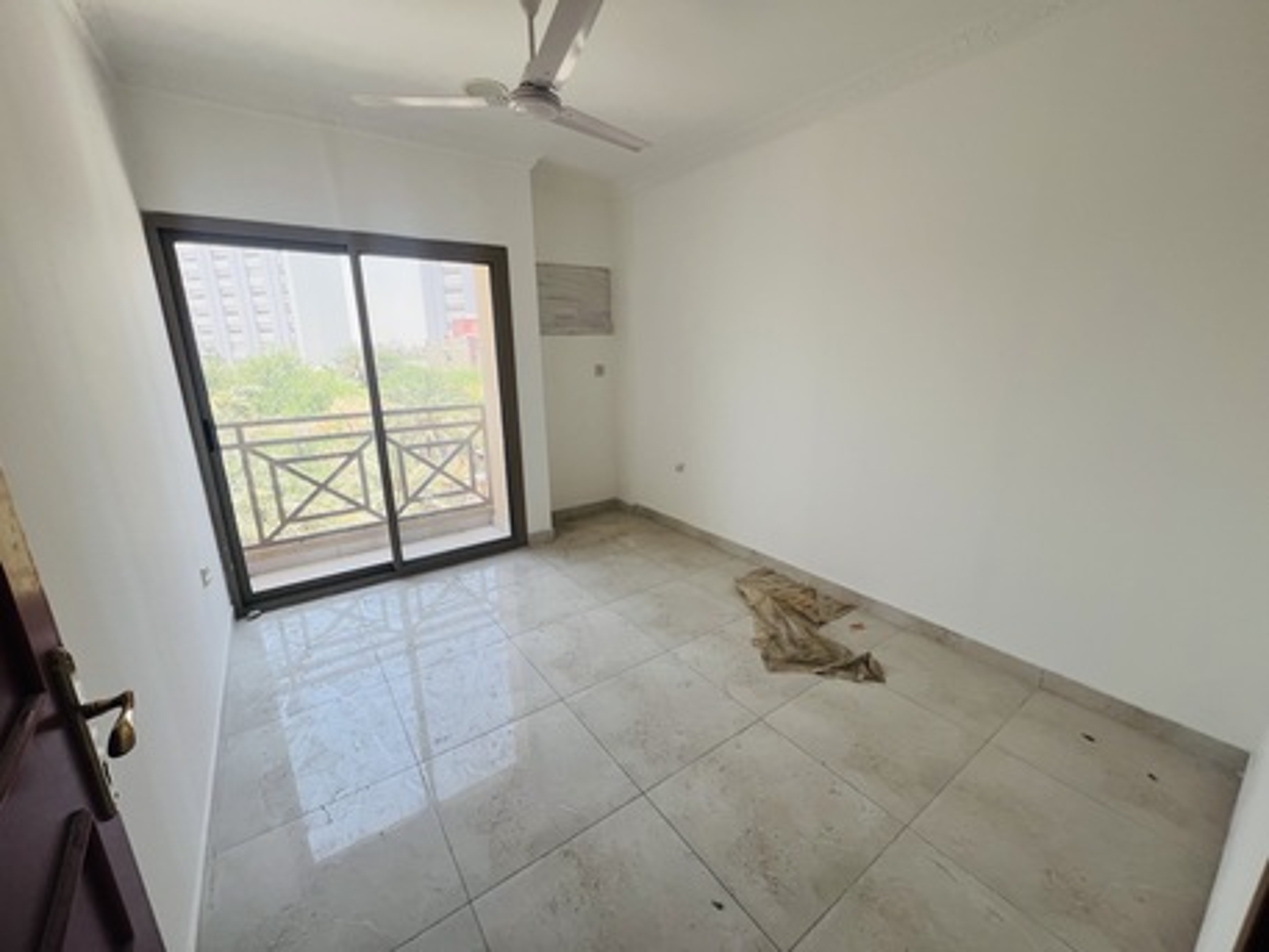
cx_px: 634
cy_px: 476
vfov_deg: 89.9
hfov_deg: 106.2
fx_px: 477
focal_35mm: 13
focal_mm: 1.57
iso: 40
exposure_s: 1/99
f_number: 1.8
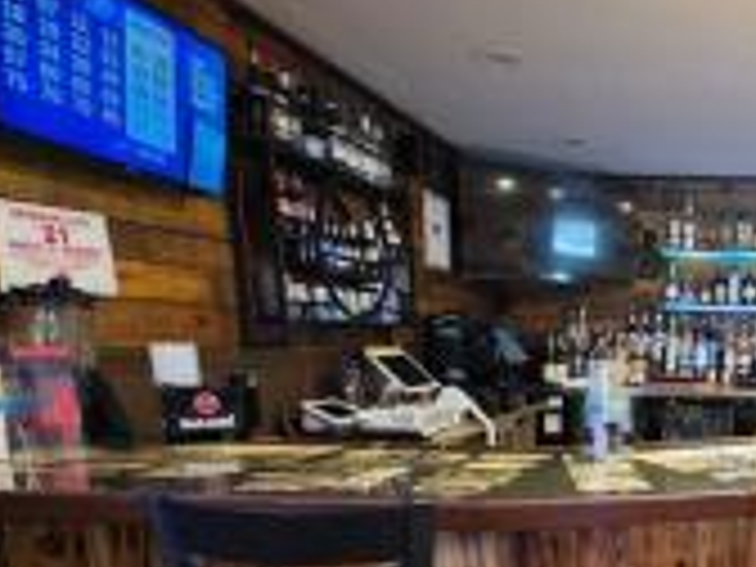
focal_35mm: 31
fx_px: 677
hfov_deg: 49.0
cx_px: 738
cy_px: 486
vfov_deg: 42.5
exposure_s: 1/60
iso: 640
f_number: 1.9
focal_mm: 2.2
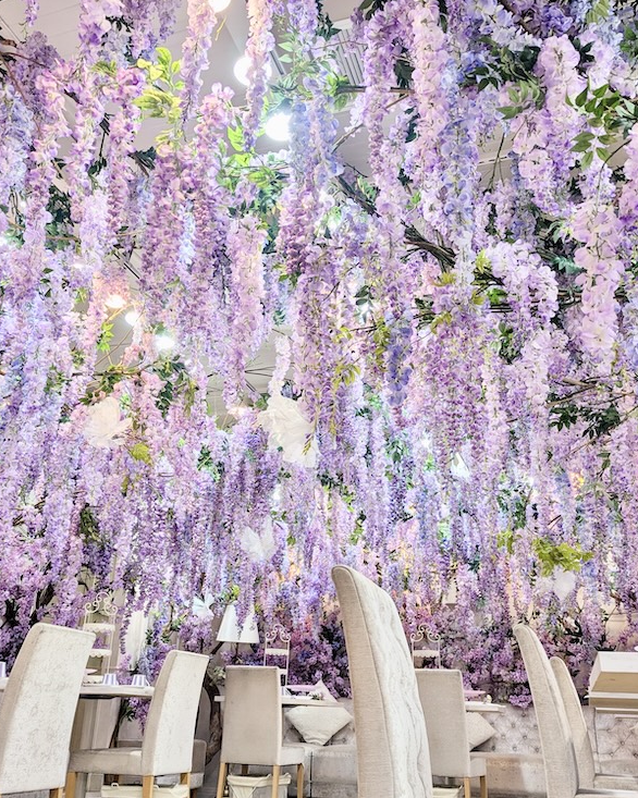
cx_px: 306
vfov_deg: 55.7
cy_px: 408
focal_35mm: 32
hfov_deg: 45.8
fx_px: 756
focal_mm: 6.81
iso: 52
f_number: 1.85
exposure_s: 1/214
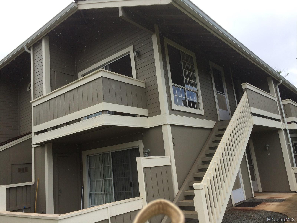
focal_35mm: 29
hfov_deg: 61.7
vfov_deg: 48.2
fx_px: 249
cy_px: 112
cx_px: 148
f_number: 2.2
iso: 32
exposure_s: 1/1282
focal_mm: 4.15
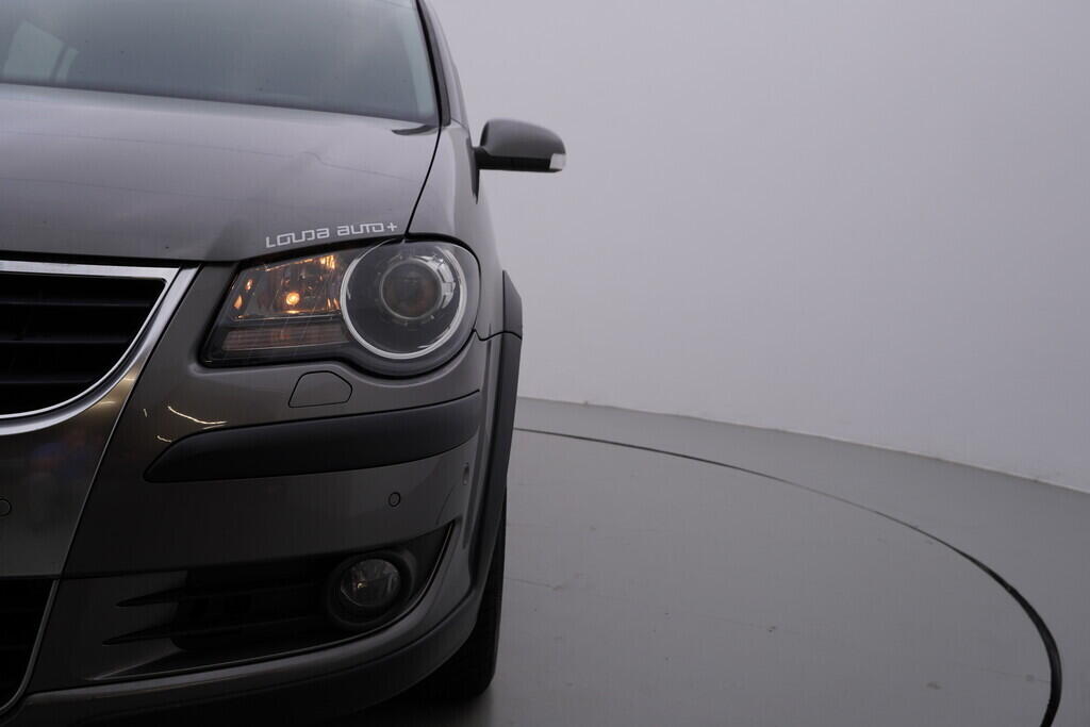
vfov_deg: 36.9
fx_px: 1090
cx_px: 545
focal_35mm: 36
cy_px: 364
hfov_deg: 53.1
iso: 125
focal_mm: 24
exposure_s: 1/125
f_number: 5
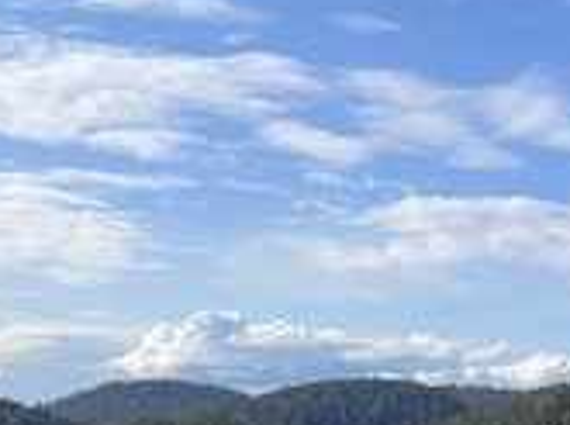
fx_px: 1298
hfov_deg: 23.5
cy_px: 599
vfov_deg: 17.1
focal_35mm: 79
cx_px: 601
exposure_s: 1/3356
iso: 50
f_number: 1.5
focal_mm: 5.7
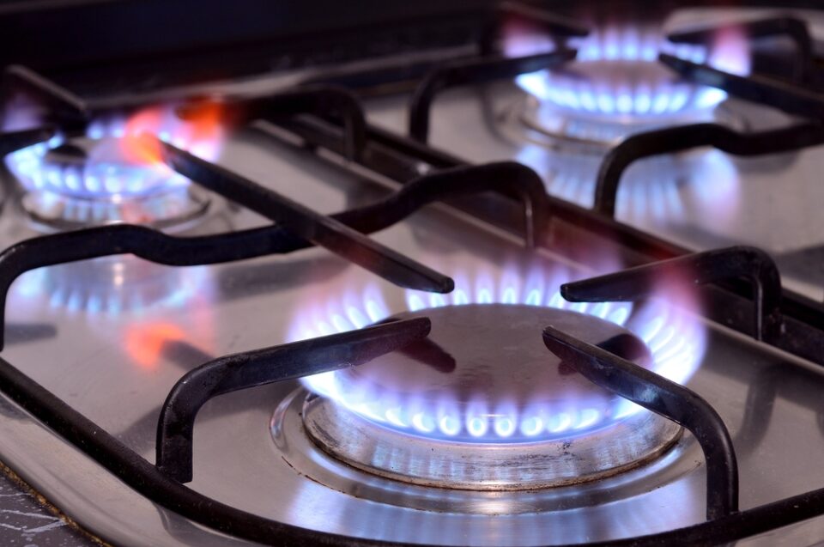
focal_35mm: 90
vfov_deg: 15.1
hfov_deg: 22.7
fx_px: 2057
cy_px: 274
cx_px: 412
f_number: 10
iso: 200
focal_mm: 60
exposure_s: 5
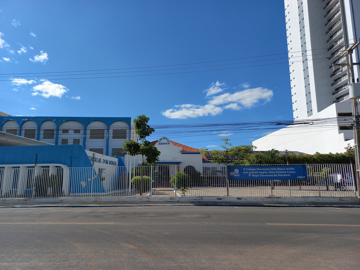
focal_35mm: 25
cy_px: 135
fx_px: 260
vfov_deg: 54.9
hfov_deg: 69.4
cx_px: 180
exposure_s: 1/1171
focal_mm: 4.6
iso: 25
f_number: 1.8
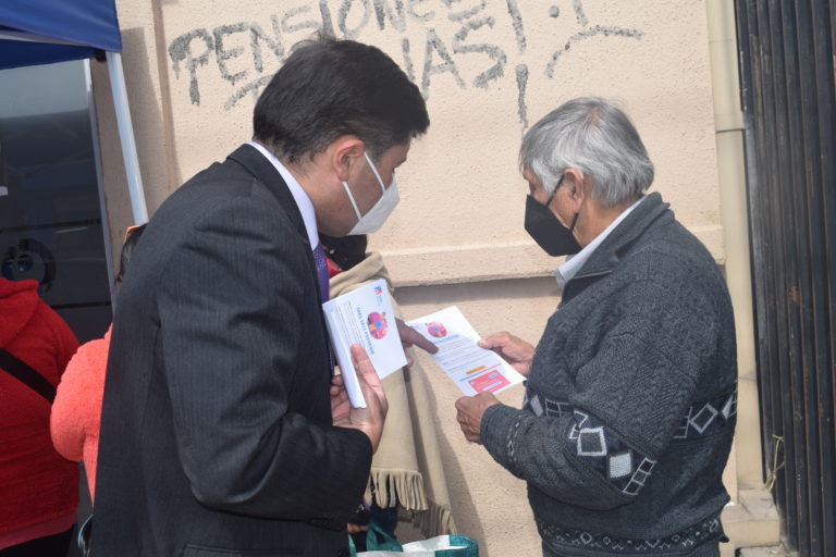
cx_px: 418
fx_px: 871
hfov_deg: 51.3
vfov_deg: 35.5
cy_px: 278
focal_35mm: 38
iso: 100
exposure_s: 1/200
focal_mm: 25
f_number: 8
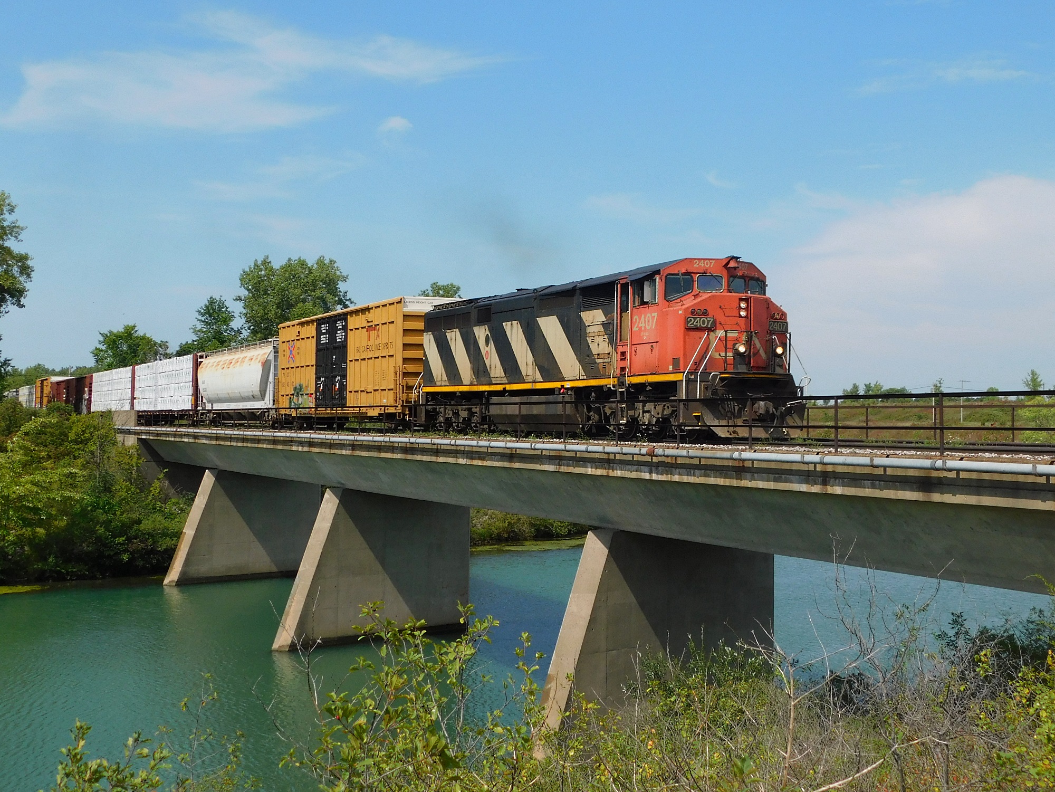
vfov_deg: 36.0
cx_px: 528
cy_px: 396
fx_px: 1219
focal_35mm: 40
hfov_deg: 46.8
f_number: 7.2
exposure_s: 1/400
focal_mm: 7.1
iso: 125
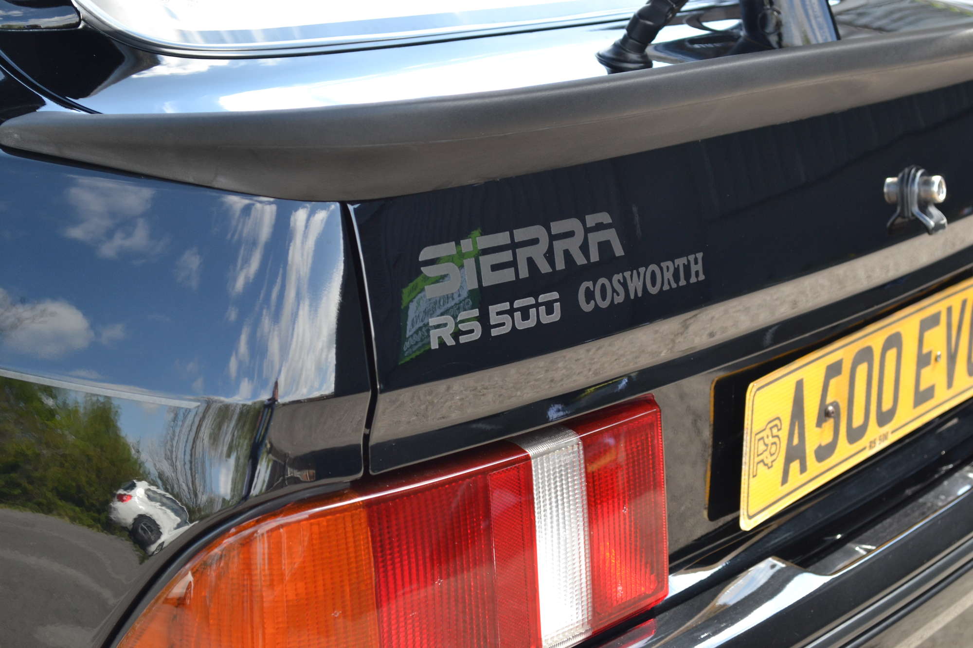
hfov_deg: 24.6
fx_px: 2229
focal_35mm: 82
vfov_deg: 16.6
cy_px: 324
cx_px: 486
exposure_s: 1/160
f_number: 5.6
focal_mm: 55
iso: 400
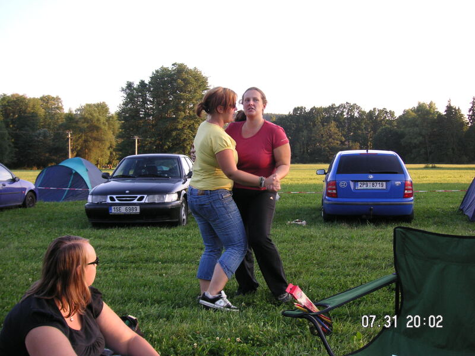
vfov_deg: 36.8
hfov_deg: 47.9
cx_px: 238
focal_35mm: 39
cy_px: 178
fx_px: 535
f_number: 2.9
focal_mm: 6.5
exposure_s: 1/90
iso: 50
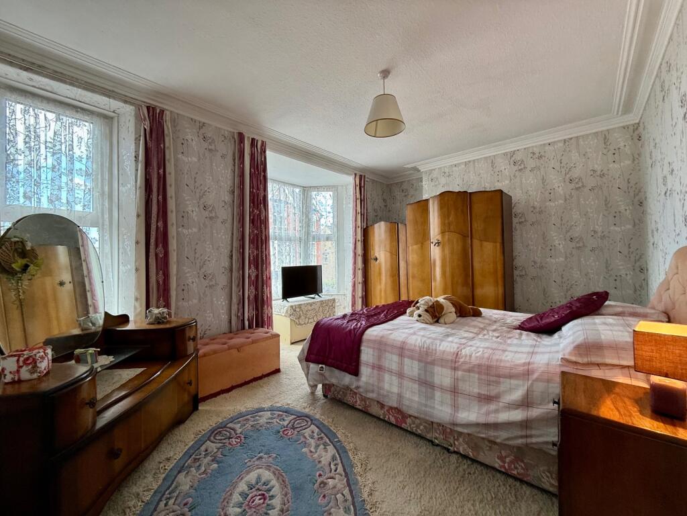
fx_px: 278
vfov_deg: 85.7
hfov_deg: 102.1
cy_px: 258
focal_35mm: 14
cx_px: 344
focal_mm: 2.22
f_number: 2.2
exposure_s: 1/100
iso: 100
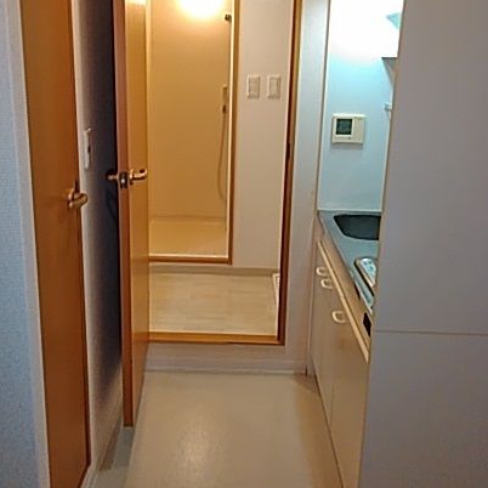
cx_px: 215
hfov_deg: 43.8
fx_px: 606
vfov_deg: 43.7
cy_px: 209
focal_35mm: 38
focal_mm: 3.46
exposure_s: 1/60
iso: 391
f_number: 2.2
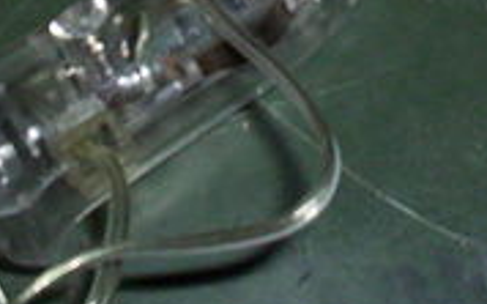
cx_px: 386
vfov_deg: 8.7
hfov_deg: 14.4
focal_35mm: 145
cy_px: -245
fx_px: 1923
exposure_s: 1/60
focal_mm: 4.99
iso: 140
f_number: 4.5
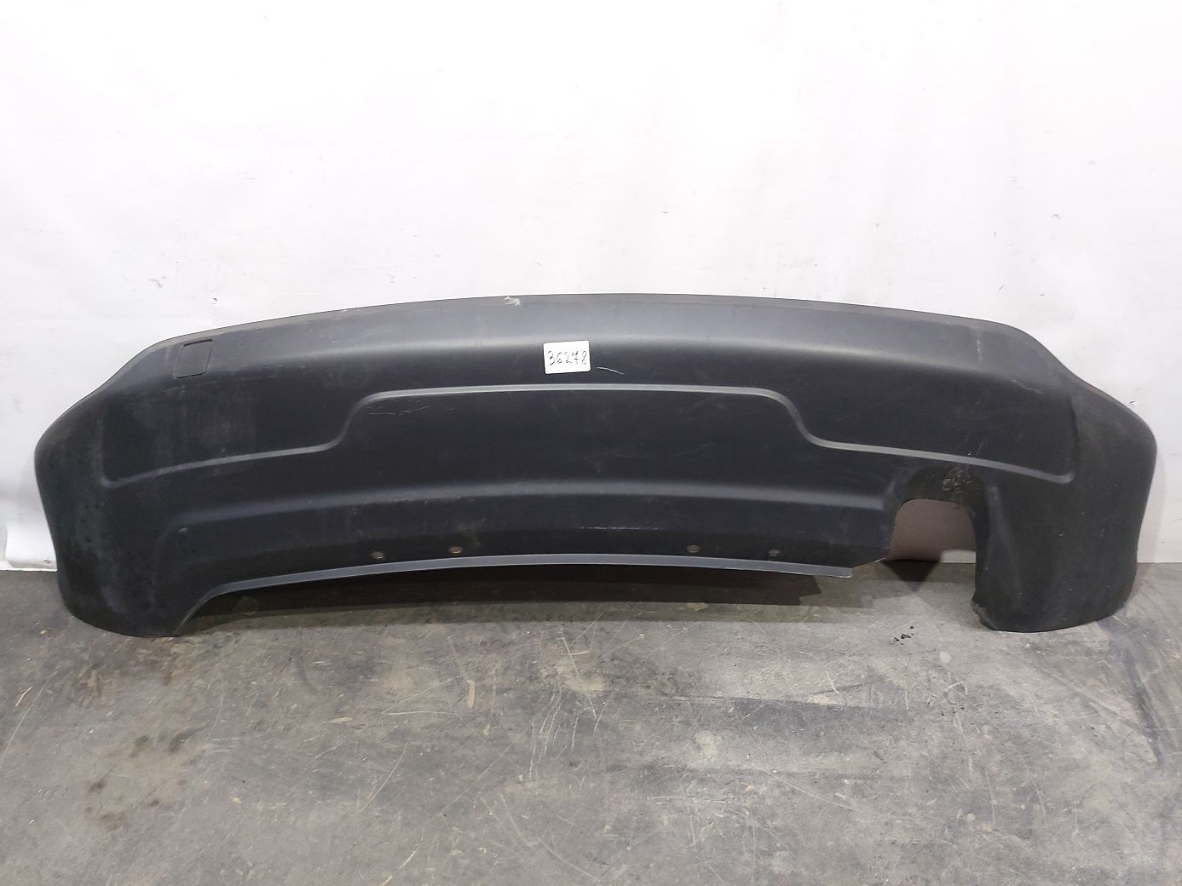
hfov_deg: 71.6
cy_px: 443
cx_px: 591
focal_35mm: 24
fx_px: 819
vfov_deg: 56.8
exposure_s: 1/50
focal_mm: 5.23
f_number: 1.8
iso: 250
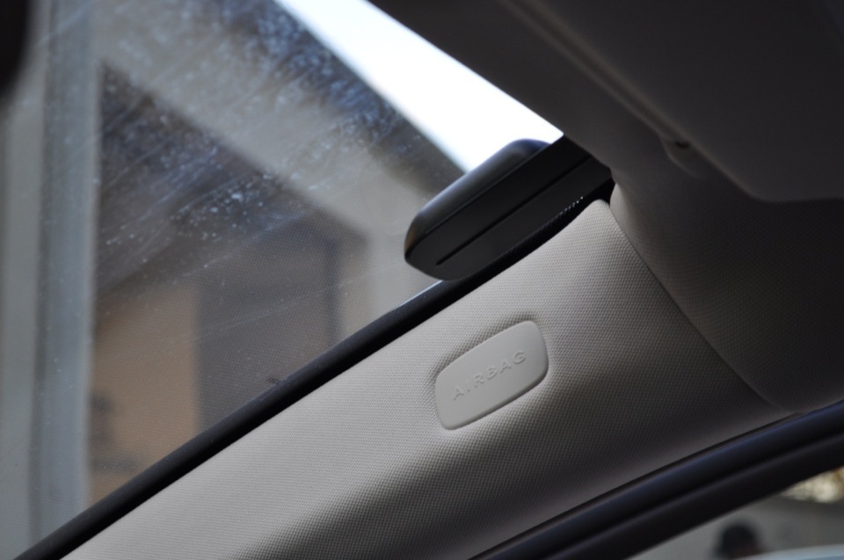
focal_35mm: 82
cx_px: 422
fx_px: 1931
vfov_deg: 16.5
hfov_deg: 24.7
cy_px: 280
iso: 400
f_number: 5.6
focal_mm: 55
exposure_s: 1/80
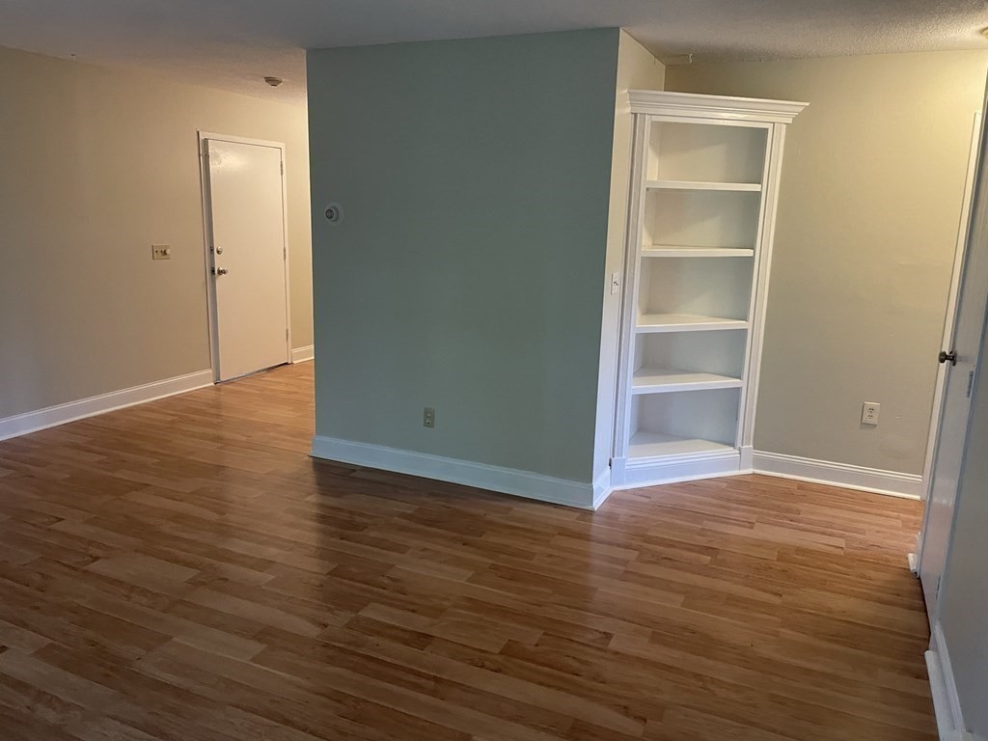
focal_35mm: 26
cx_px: 494
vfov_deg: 53.1
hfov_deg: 67.3
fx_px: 742
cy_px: 370
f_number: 1.6
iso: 320
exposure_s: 1/60
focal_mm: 4.2
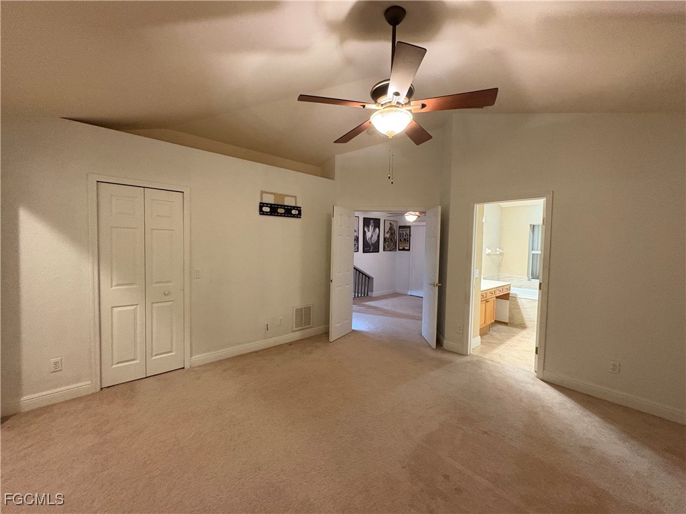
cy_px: 257
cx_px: 343
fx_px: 277
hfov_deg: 102.1
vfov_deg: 85.7
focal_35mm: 14
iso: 640
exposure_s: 1/60
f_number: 2.2
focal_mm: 2.22
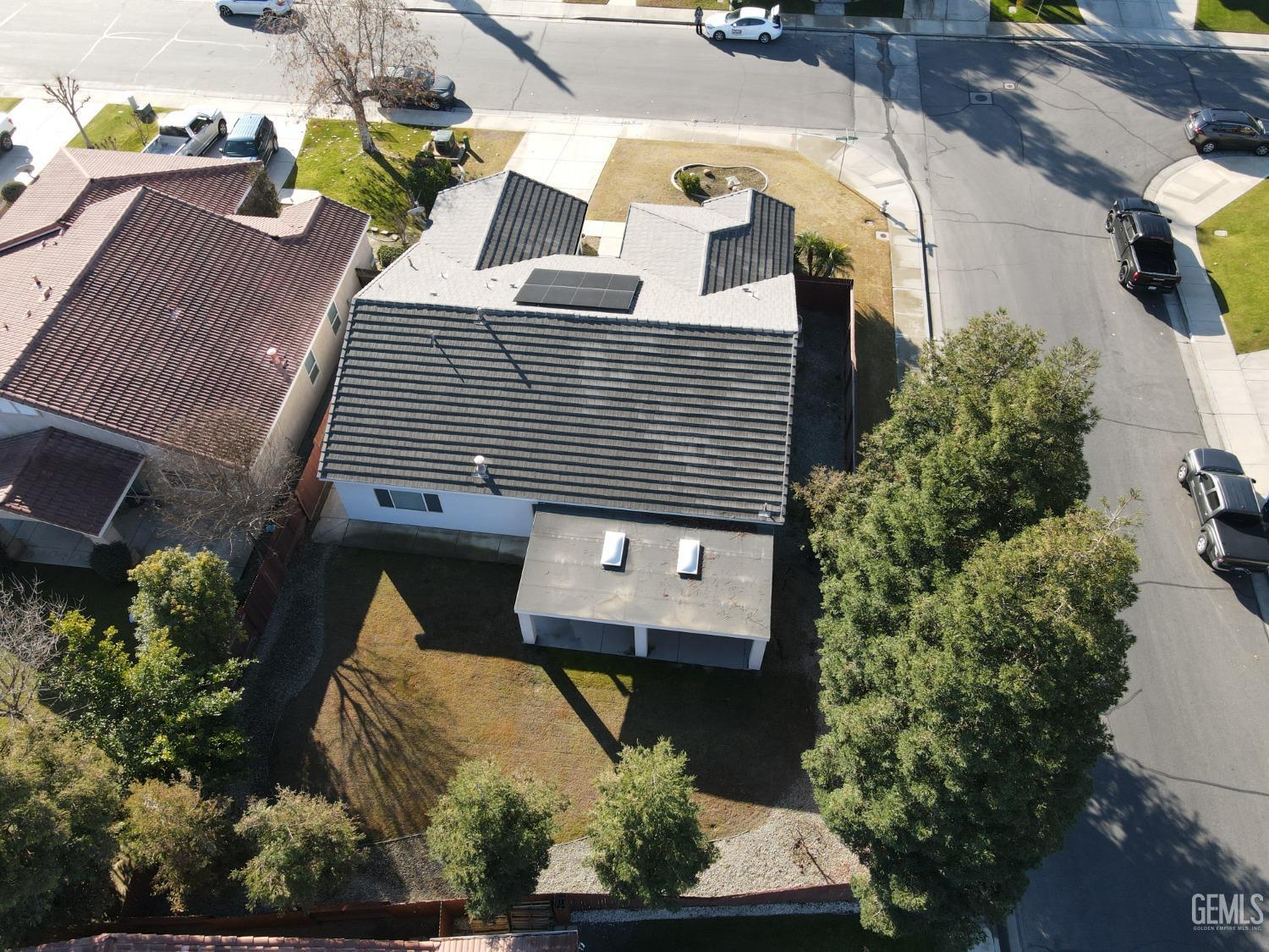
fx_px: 880
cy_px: 476
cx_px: 634
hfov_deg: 71.6
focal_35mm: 24
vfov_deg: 56.8
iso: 100
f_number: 2.8
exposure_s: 1/240
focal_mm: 4.5
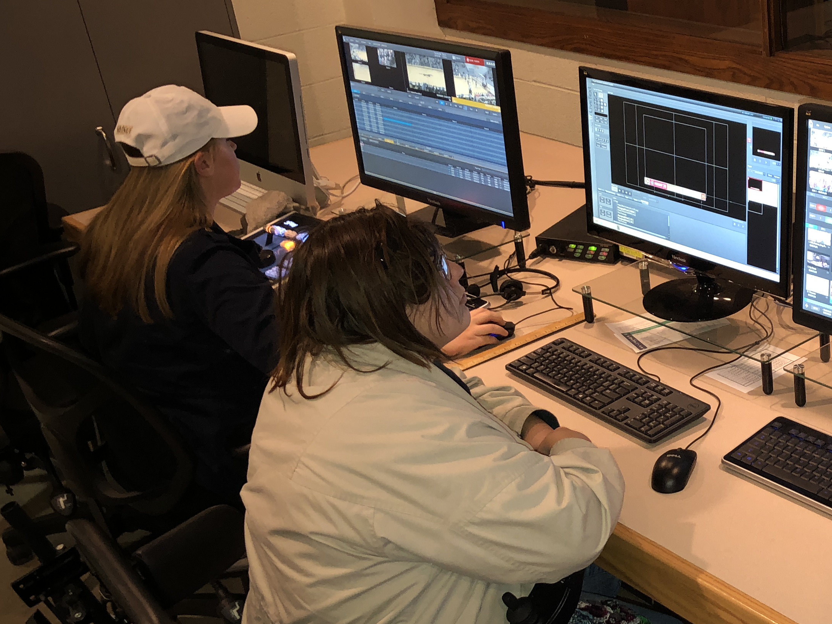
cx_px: 735
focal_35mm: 52
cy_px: 383
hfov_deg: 34.9
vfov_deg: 27.9
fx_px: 1250
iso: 100
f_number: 1.8
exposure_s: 1/11
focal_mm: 3.99
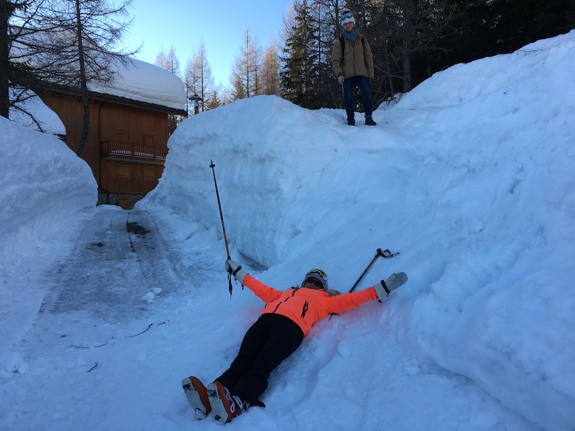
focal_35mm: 29
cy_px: 216
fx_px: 482
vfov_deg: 48.2
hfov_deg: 61.7
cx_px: 288
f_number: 2.2
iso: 25
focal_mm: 4.15
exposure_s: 1/284
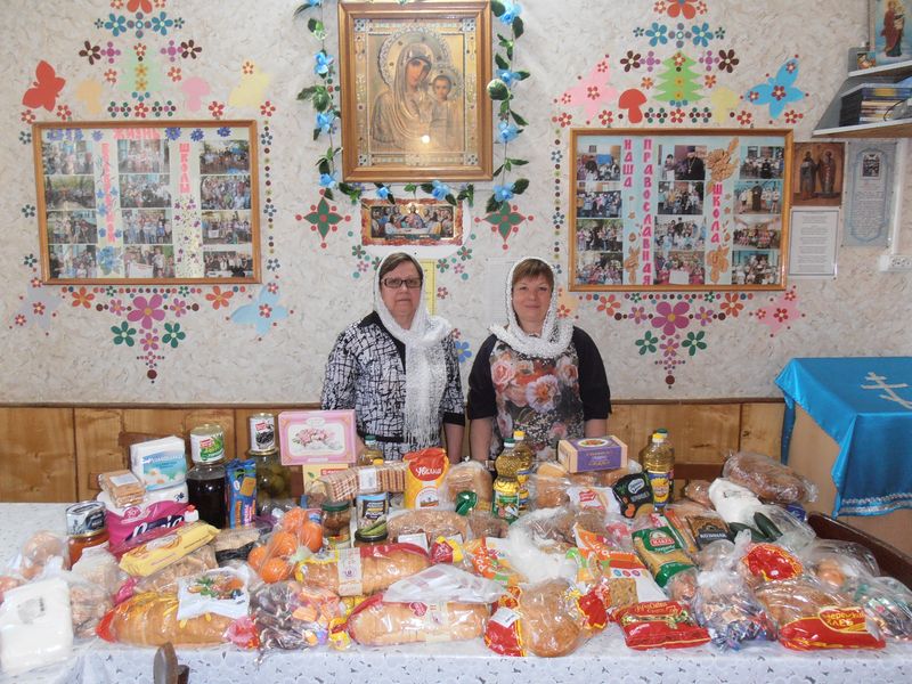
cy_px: 342
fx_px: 632
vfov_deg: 56.8
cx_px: 456
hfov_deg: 71.6
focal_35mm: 24
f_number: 3
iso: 125
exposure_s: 1/30
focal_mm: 4.2
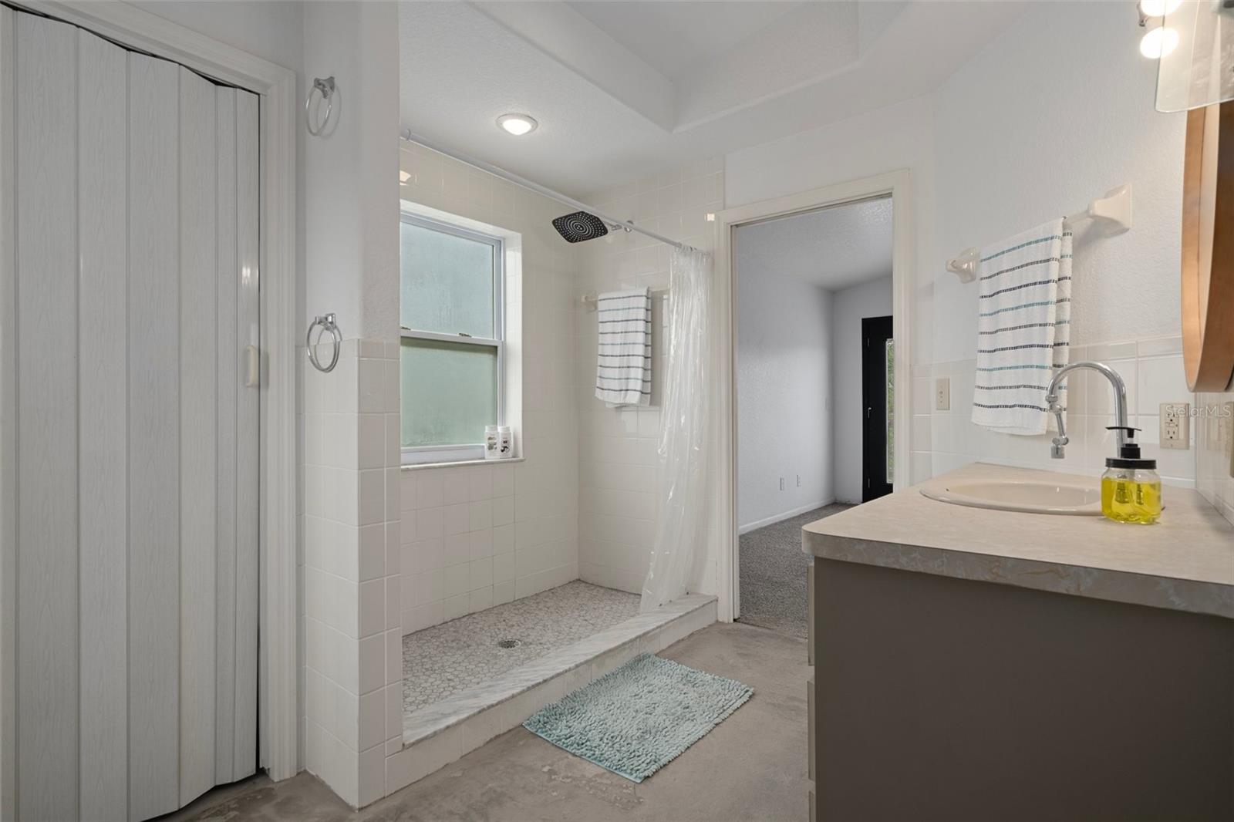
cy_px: 411
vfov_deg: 67.4
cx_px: 617
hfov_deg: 90.0
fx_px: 617
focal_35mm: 18
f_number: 8
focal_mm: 18
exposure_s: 1/13
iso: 400
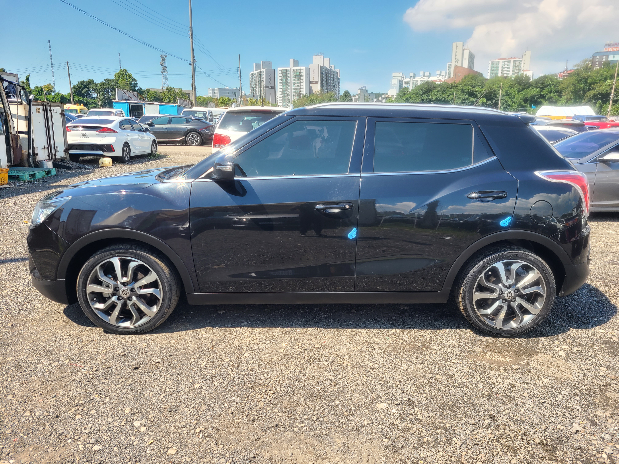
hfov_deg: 67.3
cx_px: 310
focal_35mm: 26
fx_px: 465
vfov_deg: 53.1
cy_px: 232
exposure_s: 1/777
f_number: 1.8
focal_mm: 5.4
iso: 40
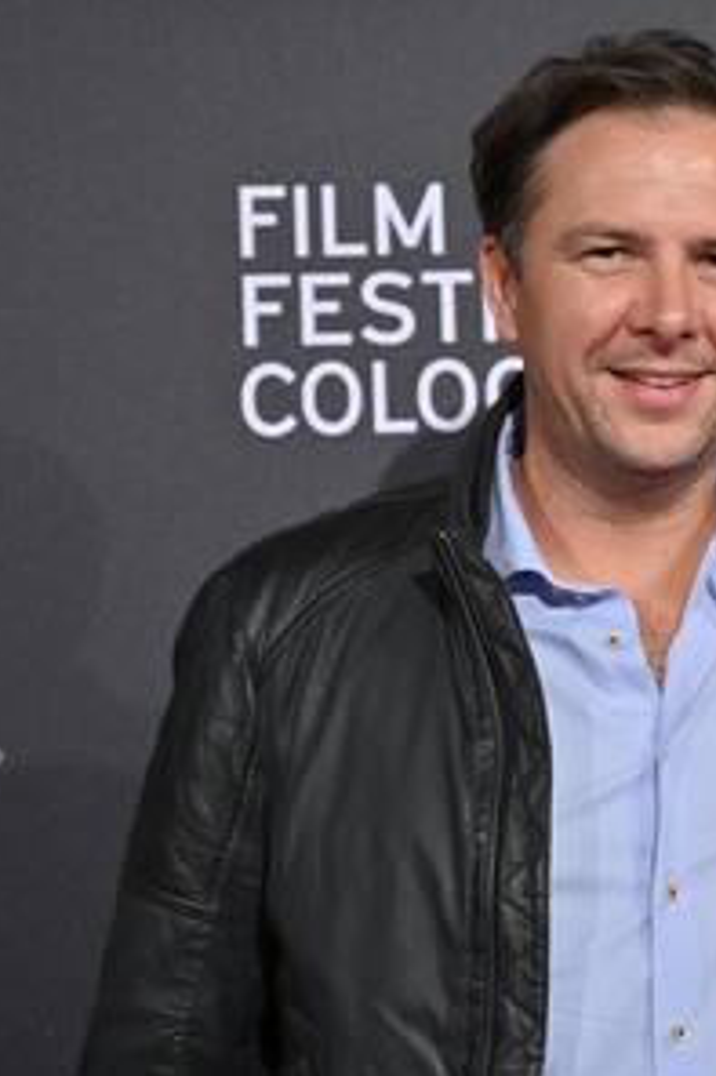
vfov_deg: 21.3
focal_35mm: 96
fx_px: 2867
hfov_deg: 13.9
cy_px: 534
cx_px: 791
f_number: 4
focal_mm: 63
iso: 1000
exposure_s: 1/200
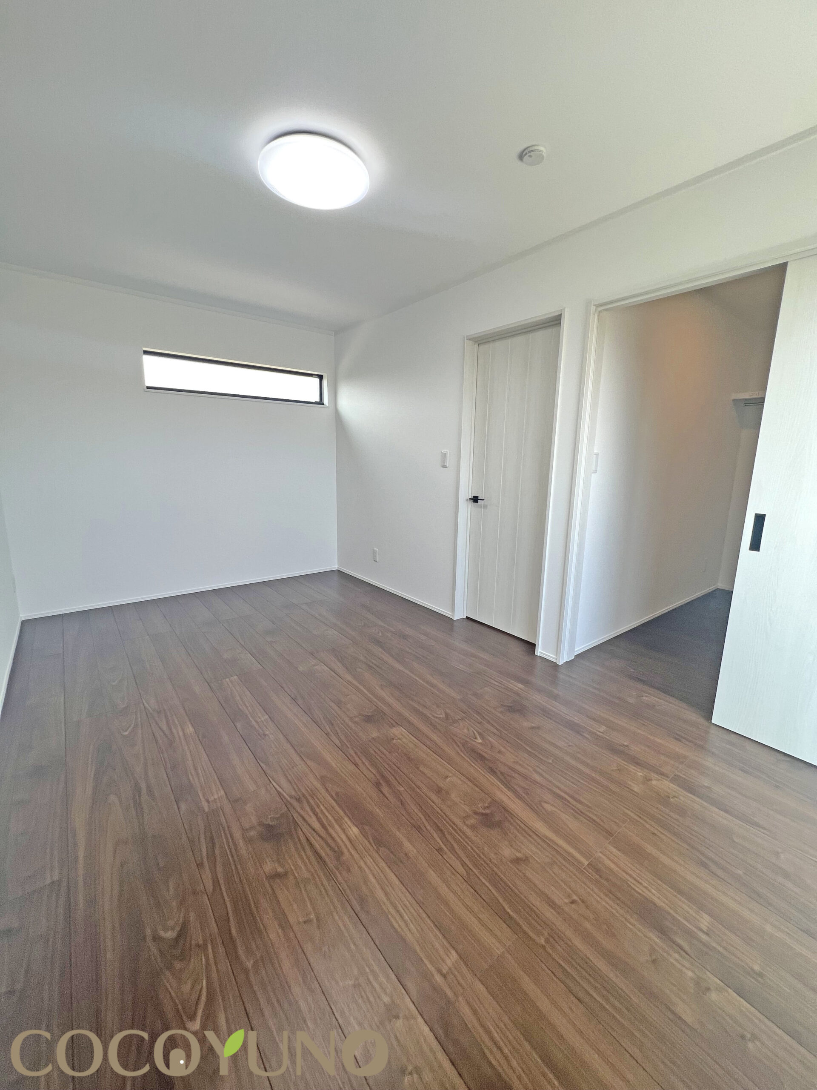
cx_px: 408
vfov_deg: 106.2
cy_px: 545
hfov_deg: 89.9
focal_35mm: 13
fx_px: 409
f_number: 1.8
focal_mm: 1.57
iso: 40
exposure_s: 1/100
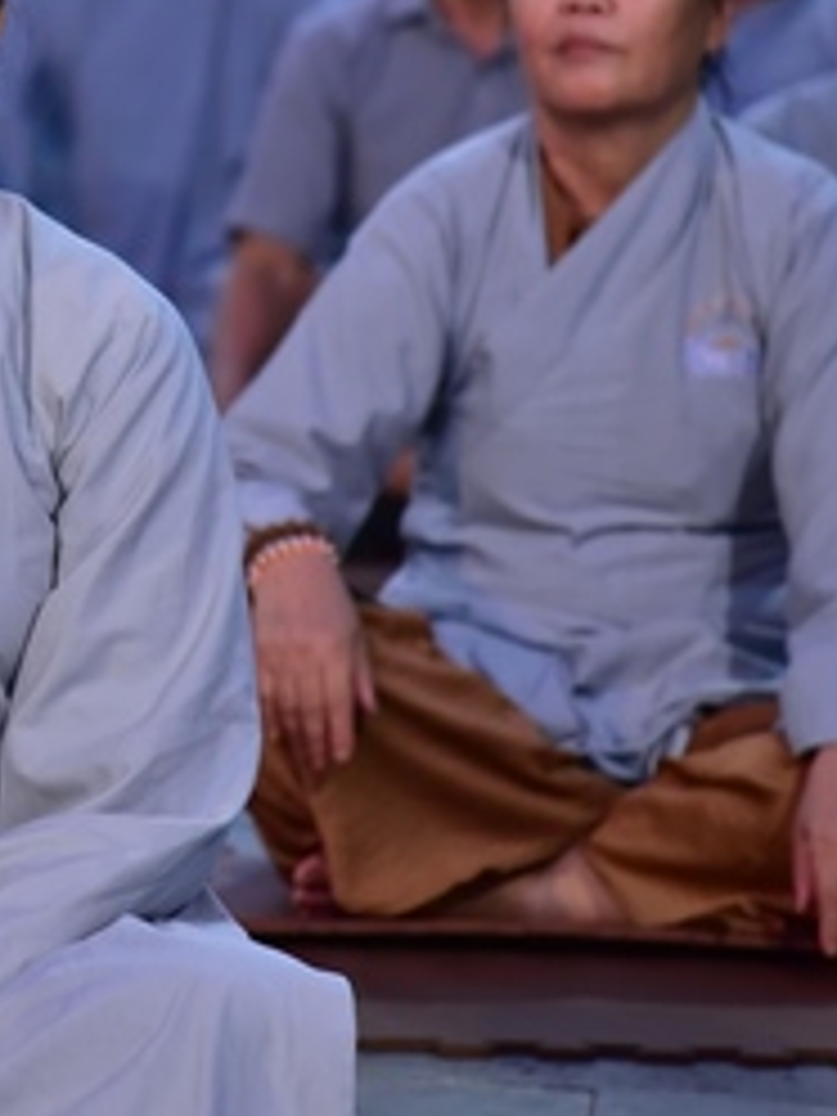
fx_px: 9736
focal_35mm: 302
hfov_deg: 4.9
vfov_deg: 6.6
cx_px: -216
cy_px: 198
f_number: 4
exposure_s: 1/100
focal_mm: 120
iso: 2500
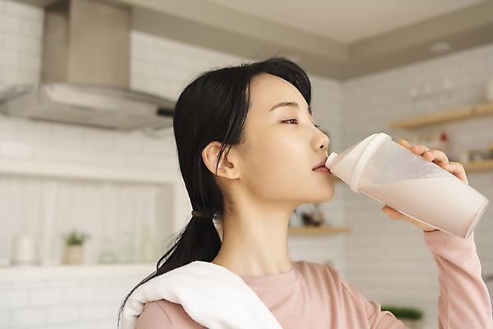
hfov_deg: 41.1
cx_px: 246
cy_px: 164
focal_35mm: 48
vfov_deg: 28.1
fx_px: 658
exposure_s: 1/200
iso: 400
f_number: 4
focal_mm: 48
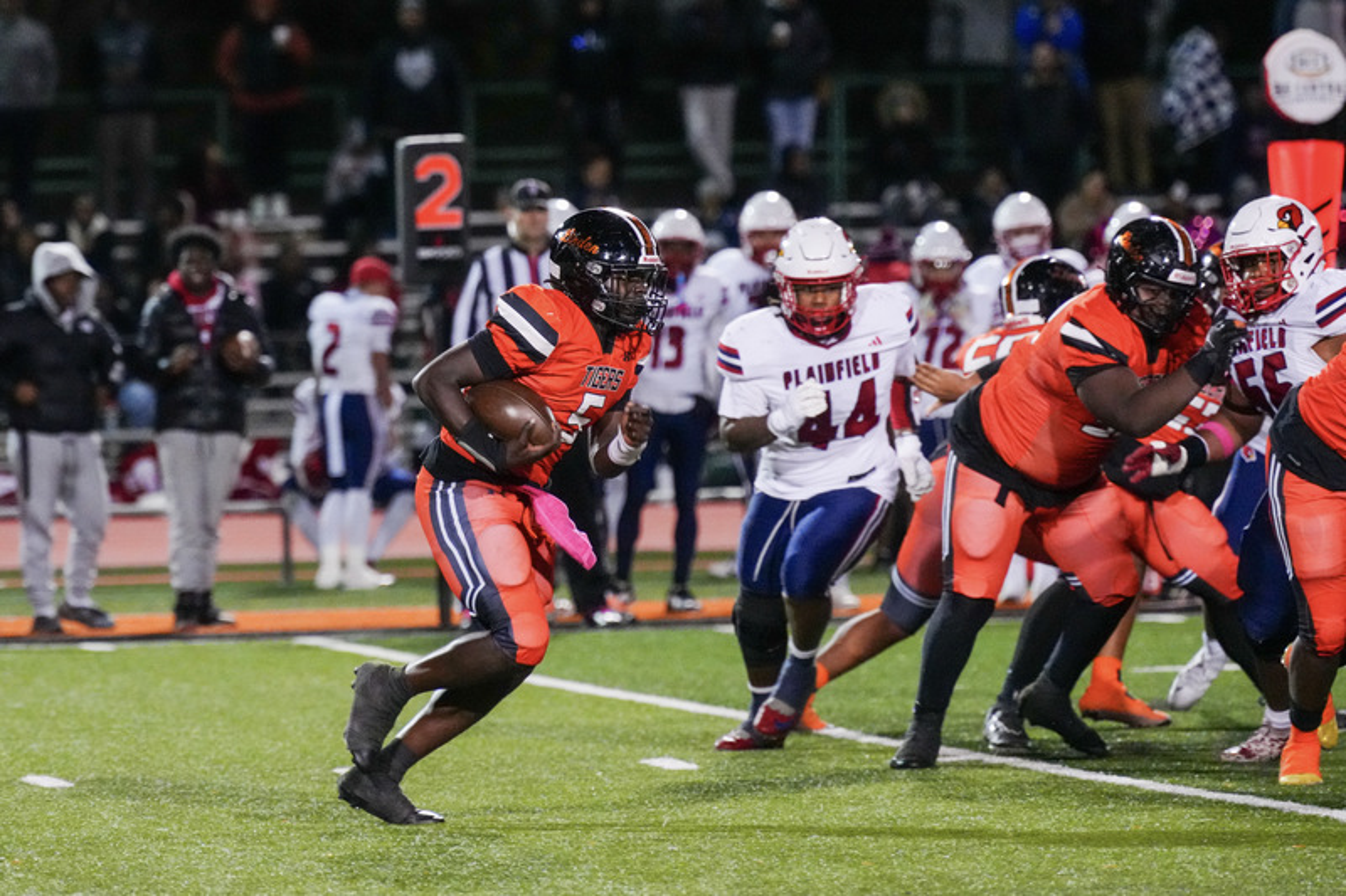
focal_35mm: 231
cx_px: 673
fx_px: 8634
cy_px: 448
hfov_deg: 8.9
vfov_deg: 5.9
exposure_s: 1/640
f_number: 4
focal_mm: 231
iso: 6400
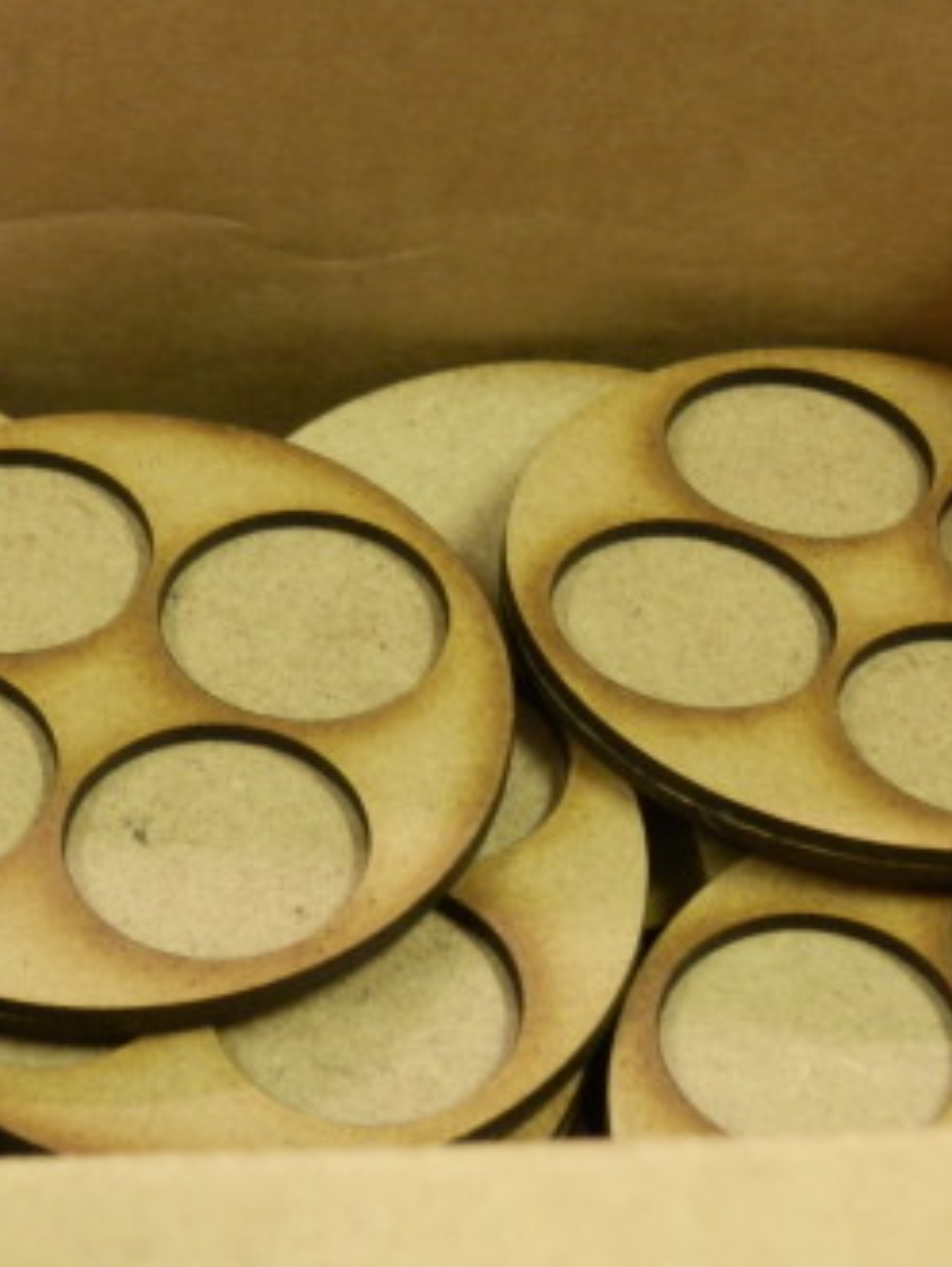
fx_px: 3626
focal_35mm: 99
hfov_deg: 14.9
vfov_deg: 19.8
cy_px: 564
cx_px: 238
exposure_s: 1/8
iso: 200
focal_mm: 10.99
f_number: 3.7
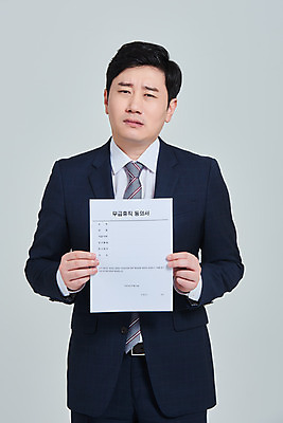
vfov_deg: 14.1
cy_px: 212
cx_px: 142
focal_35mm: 145
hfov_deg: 9.5
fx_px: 1708
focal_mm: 145
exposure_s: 1/125
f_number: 14
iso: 100
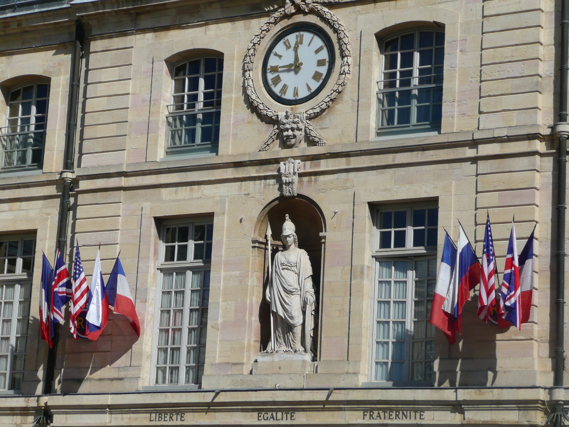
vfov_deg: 14.4
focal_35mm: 103
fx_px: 1693
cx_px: 284
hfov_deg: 19.1
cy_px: 214
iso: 100
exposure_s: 1/1000
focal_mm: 16.9
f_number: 4.7
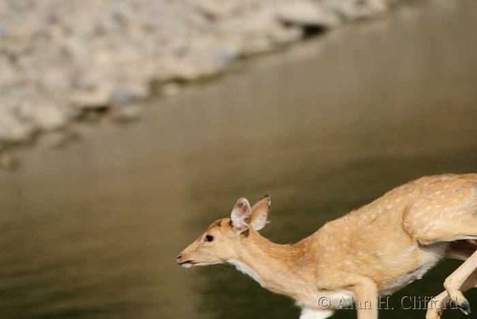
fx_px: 7956
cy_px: 160
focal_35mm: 600
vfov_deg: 2.3
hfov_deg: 3.4
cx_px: 238
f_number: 5.6
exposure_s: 1/500
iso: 280
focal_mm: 400
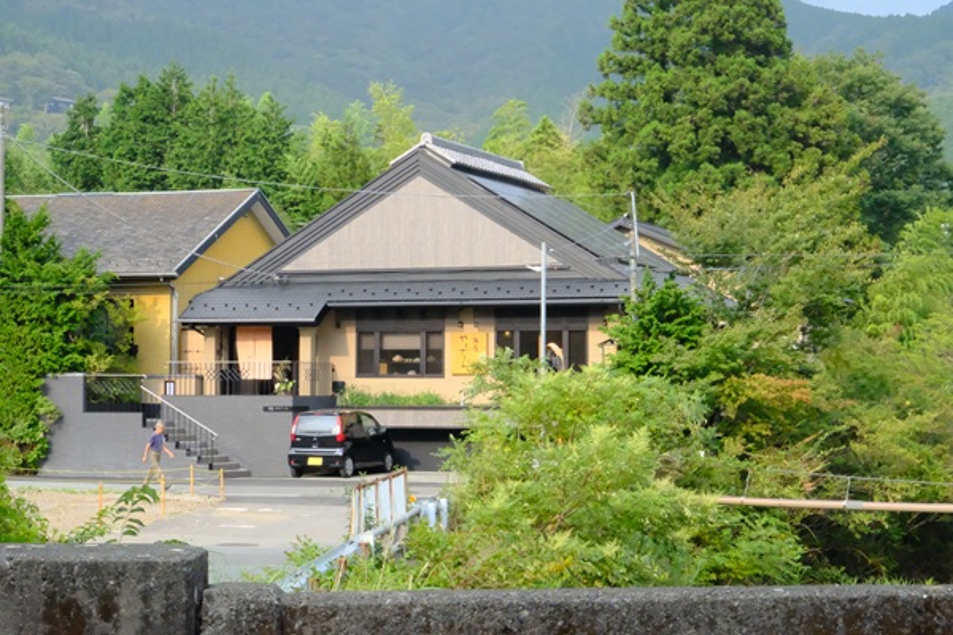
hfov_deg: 24.5
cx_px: 476
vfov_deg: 16.5
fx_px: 2197
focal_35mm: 83
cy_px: 318
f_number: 22
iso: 12800
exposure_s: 1/600
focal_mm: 55
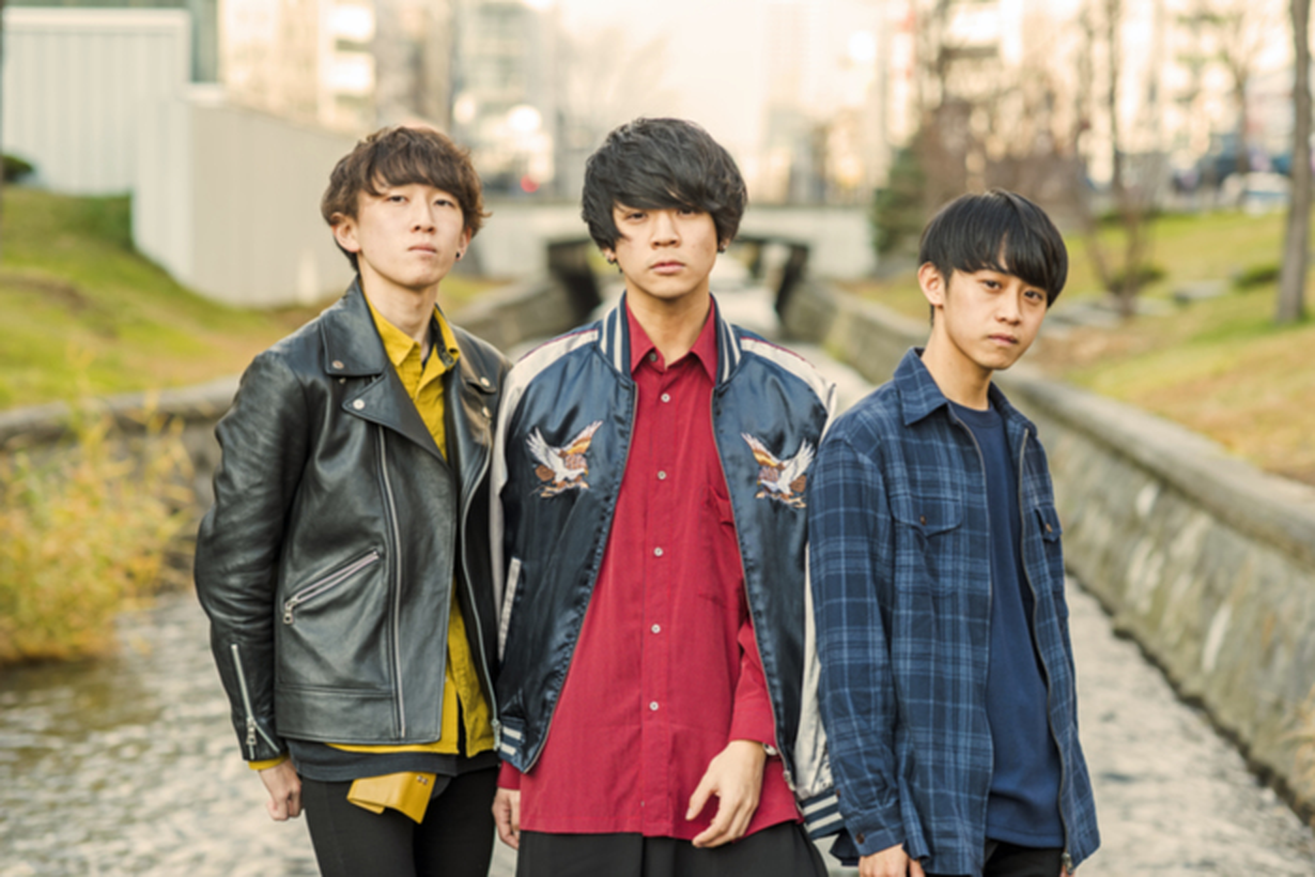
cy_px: 438
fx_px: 3105
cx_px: 658
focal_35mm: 85
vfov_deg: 16.1
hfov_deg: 23.9
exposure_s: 1/640
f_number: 3.2
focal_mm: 85
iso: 200
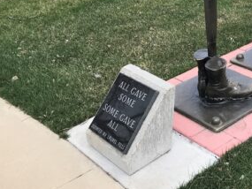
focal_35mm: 59
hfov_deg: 30.4
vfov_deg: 24.1
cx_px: 251
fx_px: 430
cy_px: 17
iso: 20
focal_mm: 3.99
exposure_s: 1/560
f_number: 1.8
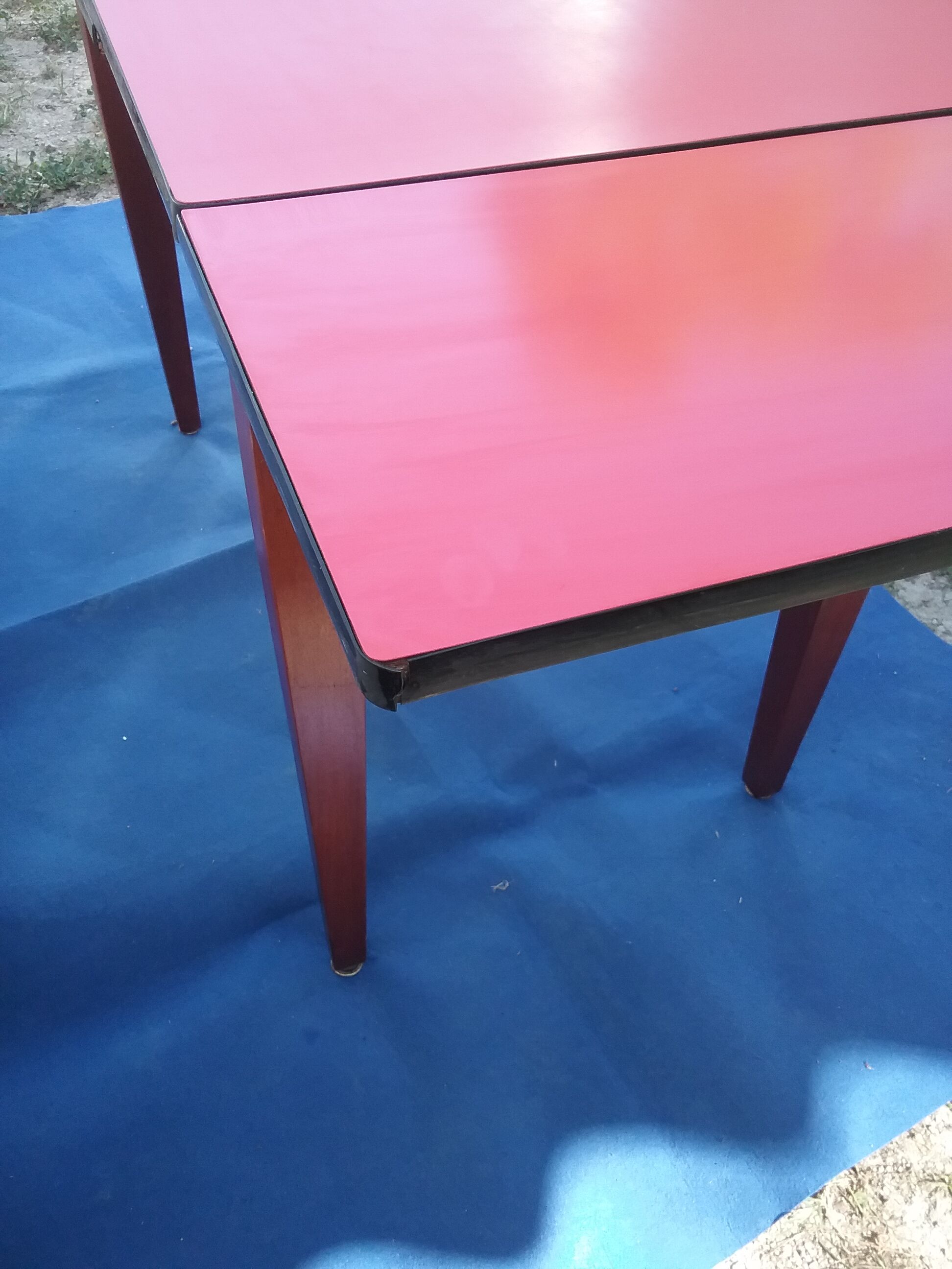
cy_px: 634
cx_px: 476
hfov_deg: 45.4
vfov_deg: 58.4
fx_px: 1137
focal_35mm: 31
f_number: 2.2
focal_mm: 3.3
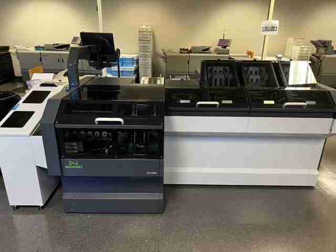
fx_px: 252
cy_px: 126
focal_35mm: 26
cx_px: 168
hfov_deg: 67.3
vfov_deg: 53.1
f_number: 1.5
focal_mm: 5.7
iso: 160
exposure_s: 1/40
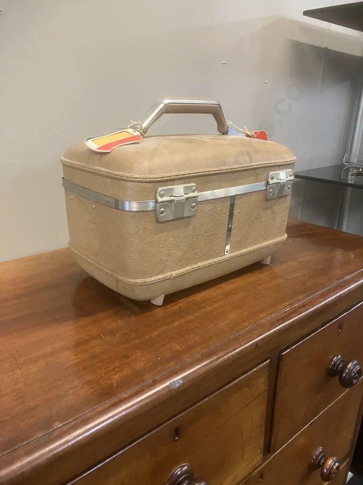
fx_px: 391
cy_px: 242
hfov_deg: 49.7
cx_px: 182
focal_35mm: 28
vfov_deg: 63.4
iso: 250
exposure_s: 1/50
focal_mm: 3.99
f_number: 1.8
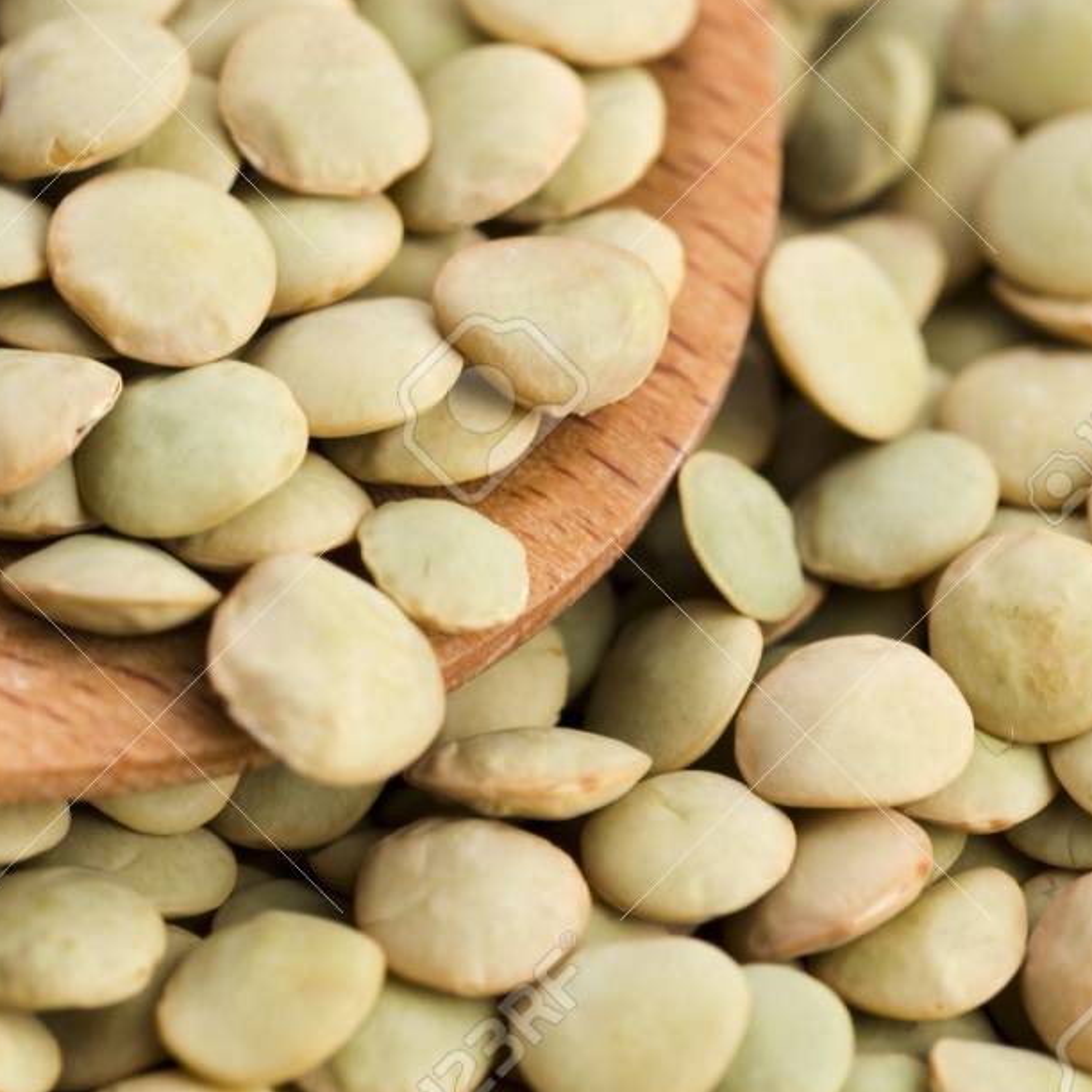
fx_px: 6781
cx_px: 150
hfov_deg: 9.2
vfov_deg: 9.2
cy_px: 337
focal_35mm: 190
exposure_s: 1/25
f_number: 13
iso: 100
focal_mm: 105
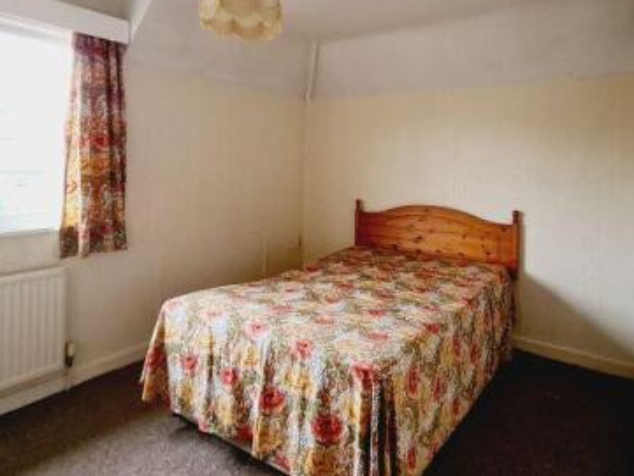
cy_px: 161
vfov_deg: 62.0
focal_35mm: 21
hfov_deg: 78.5
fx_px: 385
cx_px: 361
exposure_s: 1/50
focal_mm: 2.2
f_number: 2.2
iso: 320
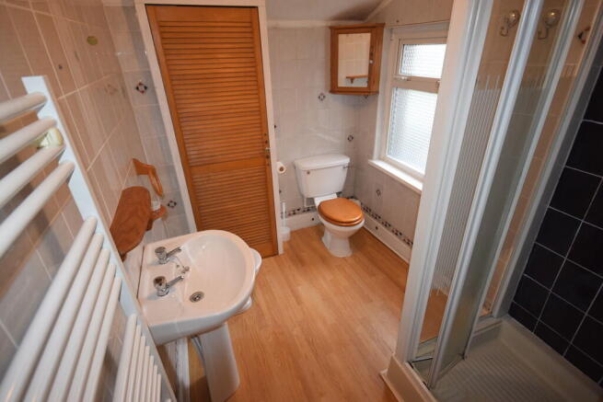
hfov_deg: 90.0
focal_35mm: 18
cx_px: 302
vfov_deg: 67.4
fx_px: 302
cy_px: 201
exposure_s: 1/60
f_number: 4.5
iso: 1600
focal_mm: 12
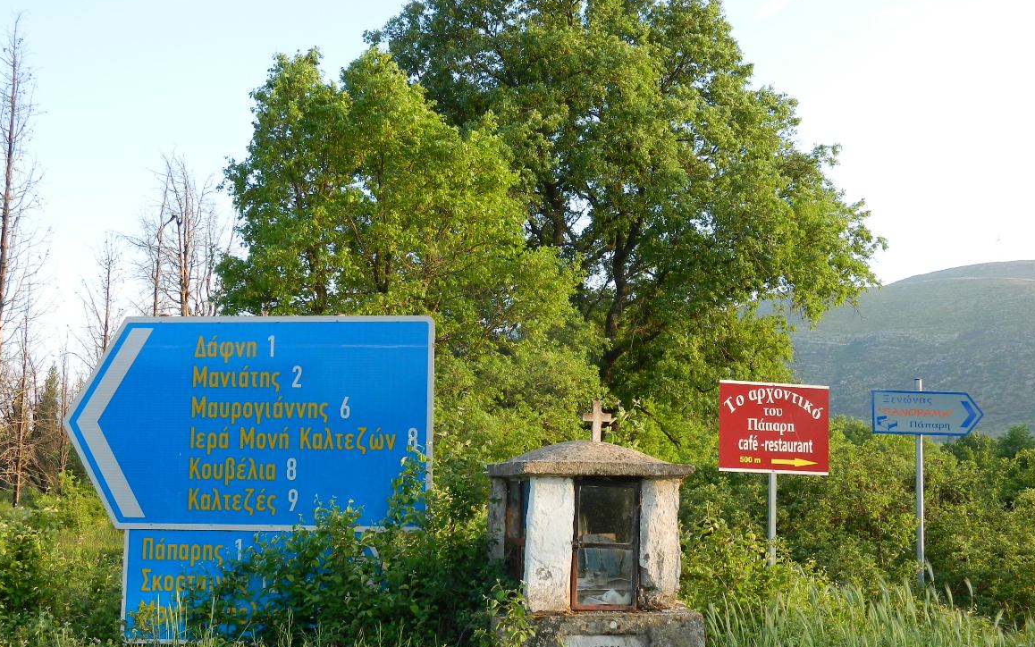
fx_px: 1382
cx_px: 522
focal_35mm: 49
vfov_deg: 26.3
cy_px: 382
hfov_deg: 41.0
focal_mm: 7.3
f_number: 3.5
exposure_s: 1/125
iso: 80
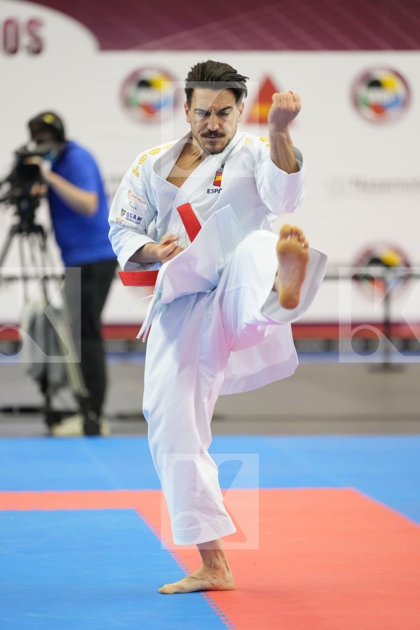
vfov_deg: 10.3
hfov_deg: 6.9
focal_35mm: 200
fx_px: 3500
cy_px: 315
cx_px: 210
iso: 1600
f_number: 2.8
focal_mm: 200
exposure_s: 1/500
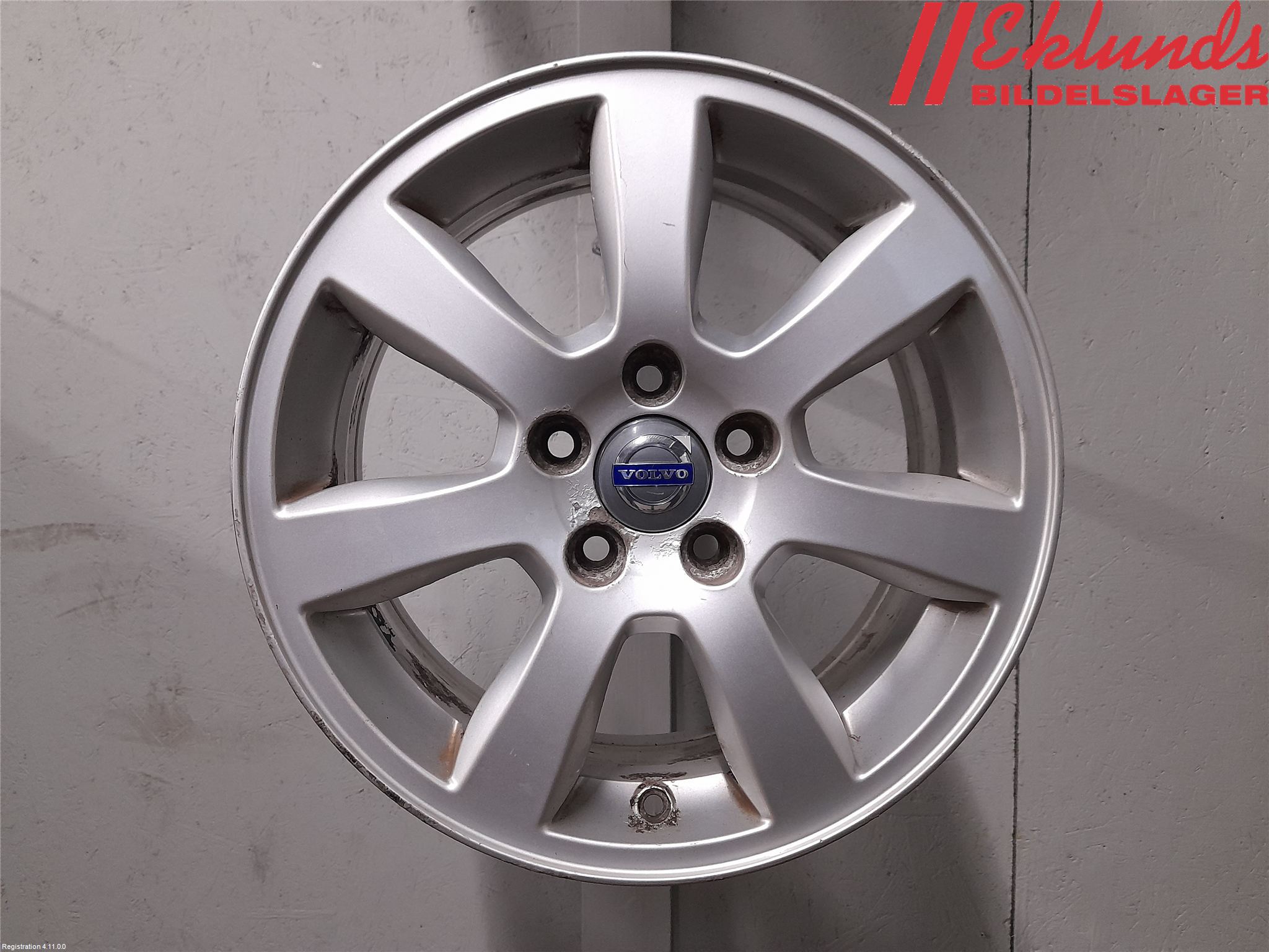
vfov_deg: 54.9
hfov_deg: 69.4
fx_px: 916
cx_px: 634
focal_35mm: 25
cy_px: 476
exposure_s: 1/33
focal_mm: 4.6
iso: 400
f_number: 2
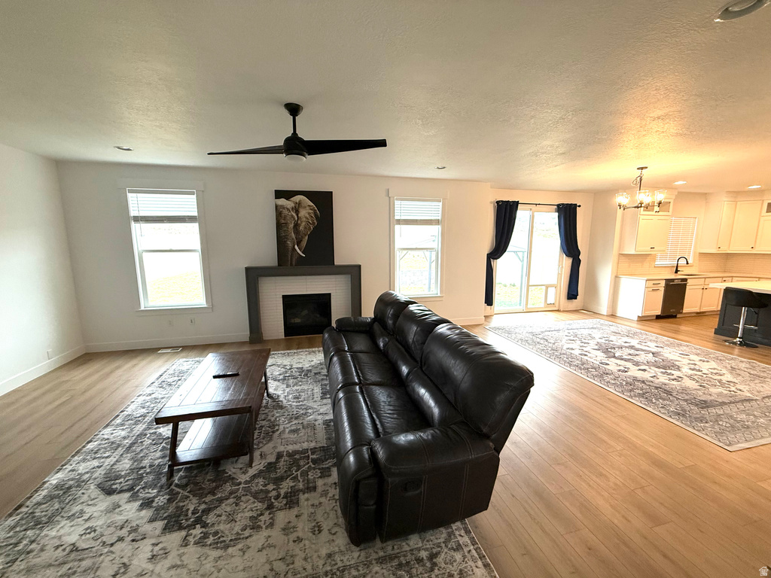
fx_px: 312
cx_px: 386
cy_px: 289
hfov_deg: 102.1
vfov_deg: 85.7
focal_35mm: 14
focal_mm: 2.22
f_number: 2.2
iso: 200
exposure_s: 1/120
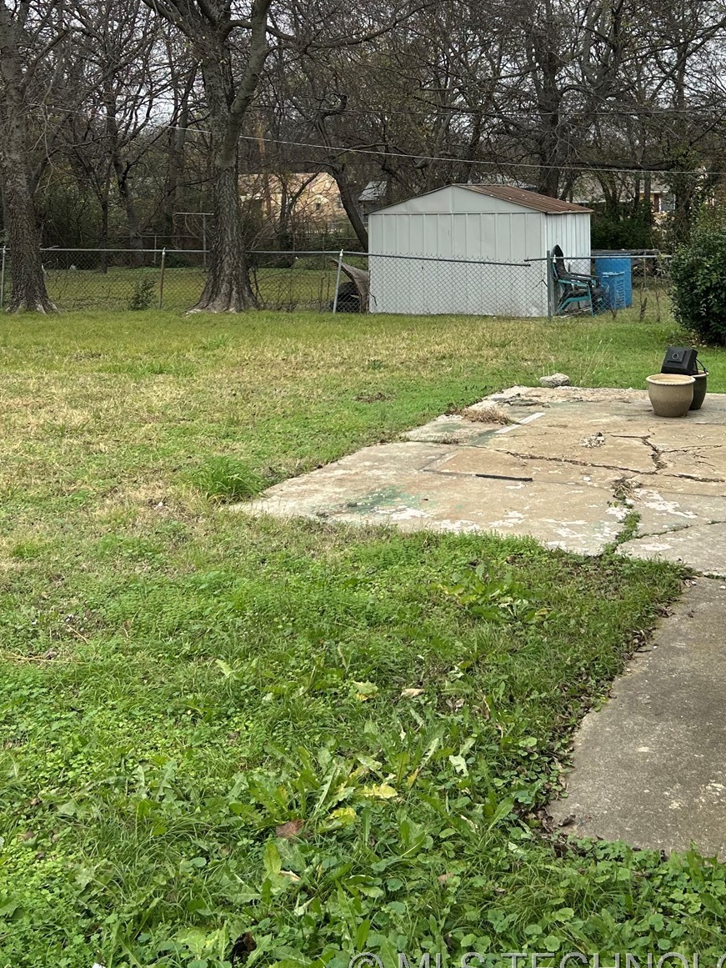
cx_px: 428
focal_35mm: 43
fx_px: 1202
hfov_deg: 33.5
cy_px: 217
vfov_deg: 42.2
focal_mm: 5.7
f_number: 1.5
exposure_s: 1/1068
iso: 50
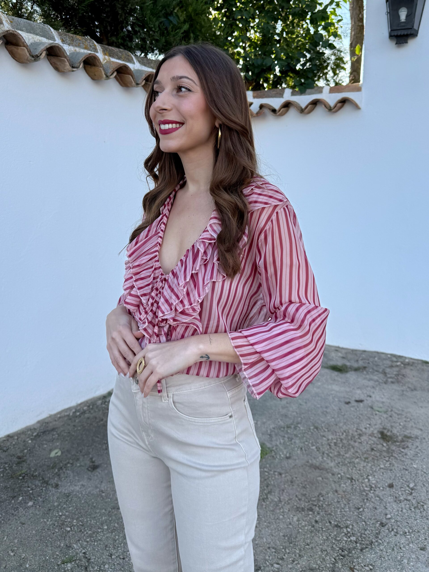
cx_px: 214
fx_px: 397
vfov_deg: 71.6
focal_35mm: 24
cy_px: 286
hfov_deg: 56.8
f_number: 1.78
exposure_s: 1/765
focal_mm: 6.76
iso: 80
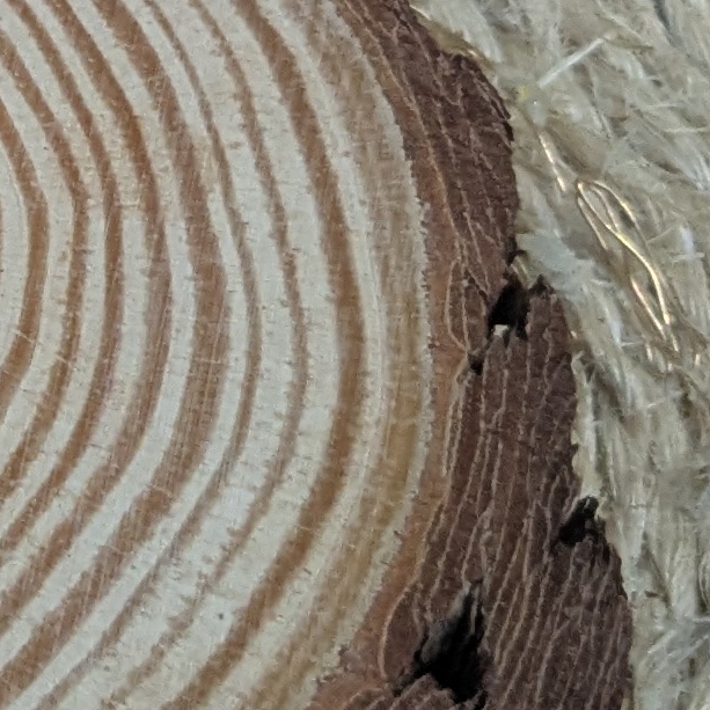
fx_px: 3643
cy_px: 86
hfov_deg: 10.0
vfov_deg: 11.1
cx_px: -894
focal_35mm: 157
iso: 235
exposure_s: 1/99.9
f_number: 1.73
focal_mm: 4.38
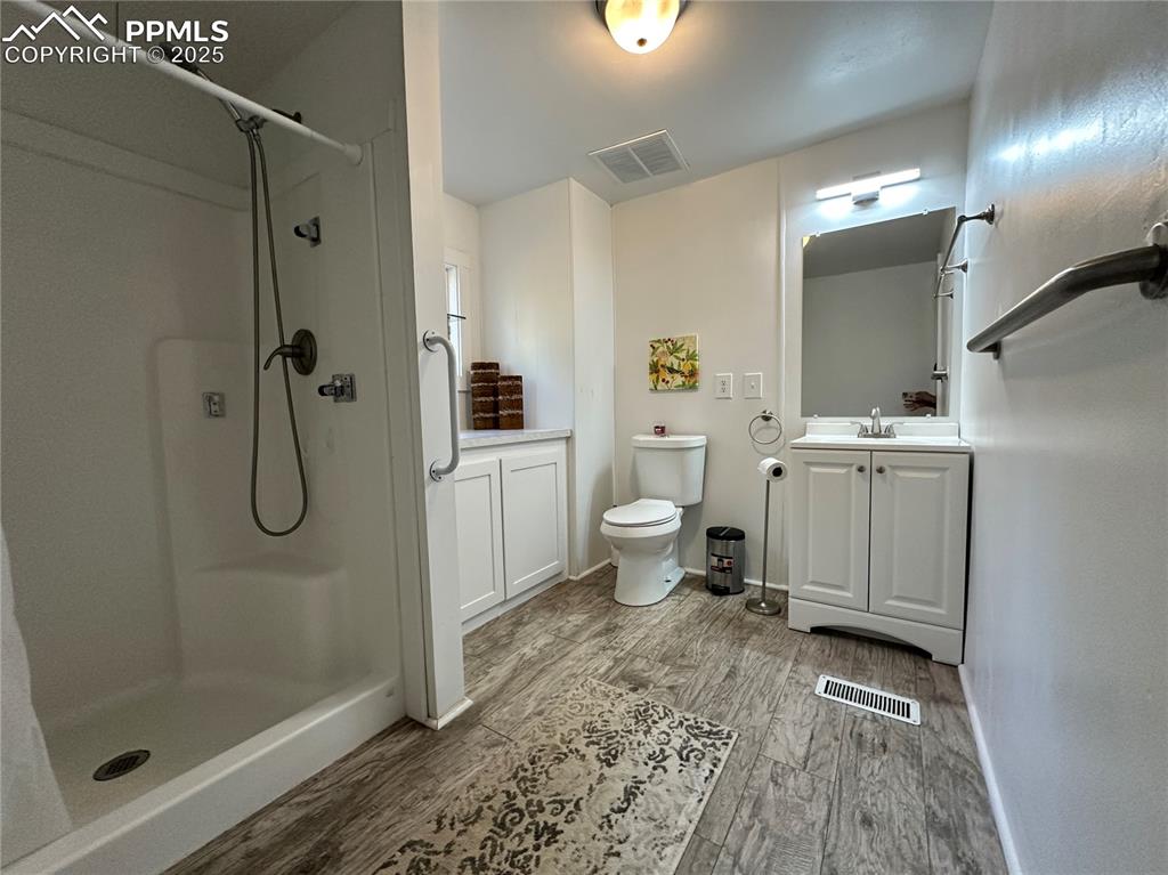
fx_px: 472
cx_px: 584
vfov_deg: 85.6
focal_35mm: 14
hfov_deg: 102.1
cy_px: 438
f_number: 2.2
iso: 250
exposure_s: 1/60
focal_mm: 2.22
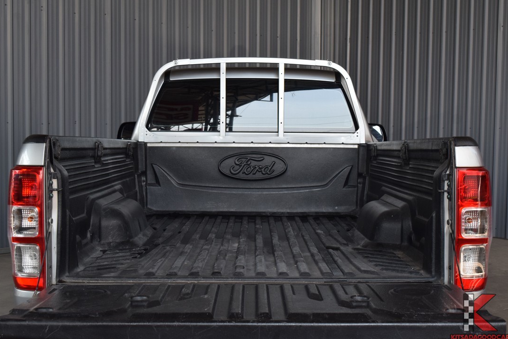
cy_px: 171
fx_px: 734
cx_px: 254
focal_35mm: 52
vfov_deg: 26.0
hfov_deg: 38.2
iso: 800
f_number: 9
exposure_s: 1/250
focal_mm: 34
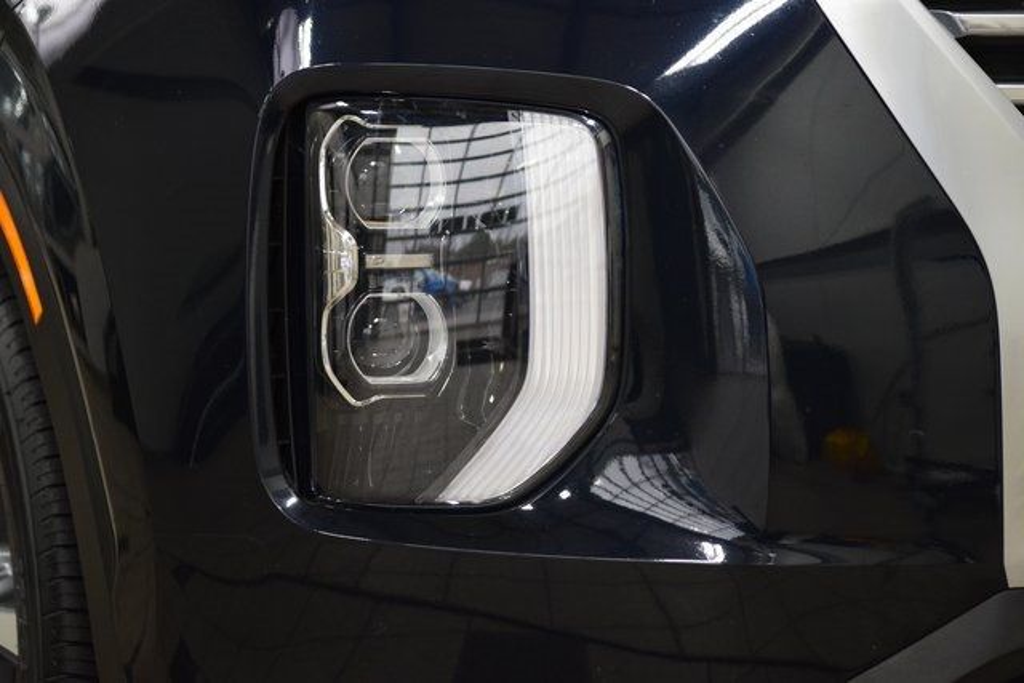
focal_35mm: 105
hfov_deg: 19.5
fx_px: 2987
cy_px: 342
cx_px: 512
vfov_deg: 13.0
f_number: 4
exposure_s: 1/125
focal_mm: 70
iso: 1600
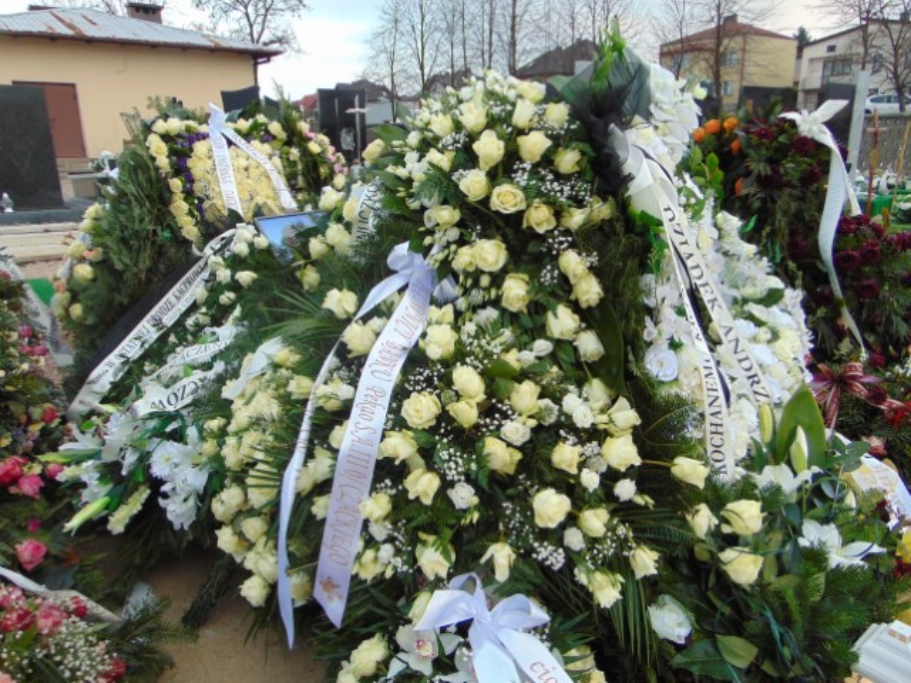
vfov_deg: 54.9
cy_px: 342
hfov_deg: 69.4
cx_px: 456
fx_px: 658
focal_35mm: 25
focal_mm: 4.5
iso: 80
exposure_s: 1/100
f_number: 3
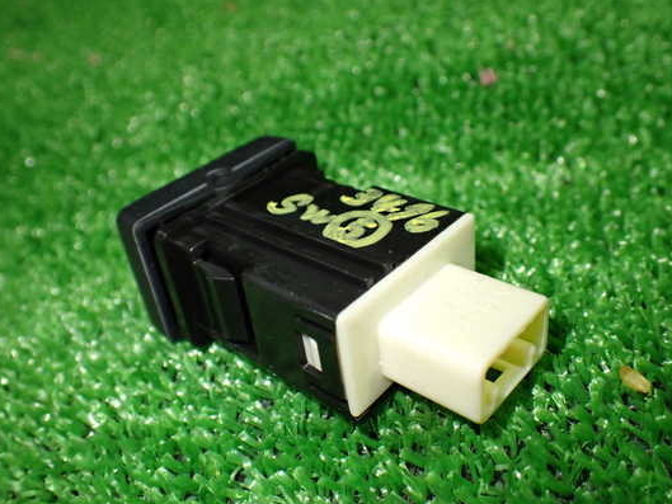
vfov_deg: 41.8
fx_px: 660
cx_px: 333
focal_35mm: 34
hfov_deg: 53.9
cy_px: 253
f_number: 2.3
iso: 500
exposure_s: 1/125
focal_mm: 5.4
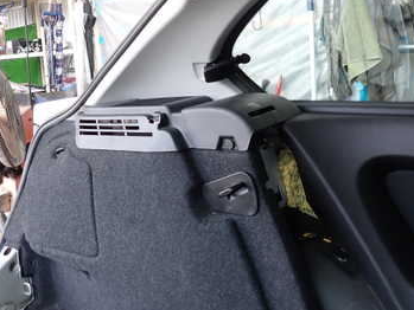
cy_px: 83
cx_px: 196
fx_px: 514
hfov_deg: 43.8
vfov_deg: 33.0
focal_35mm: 43
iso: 100
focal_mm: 4.5
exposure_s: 1/80
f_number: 2
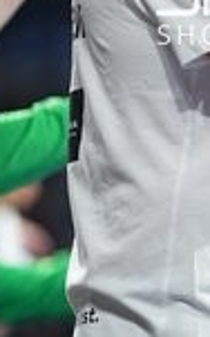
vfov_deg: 3.8
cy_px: 11
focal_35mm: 546
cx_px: 380
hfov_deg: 2.4
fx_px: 5014
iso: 1000
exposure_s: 1/1600
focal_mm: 135
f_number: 1.8
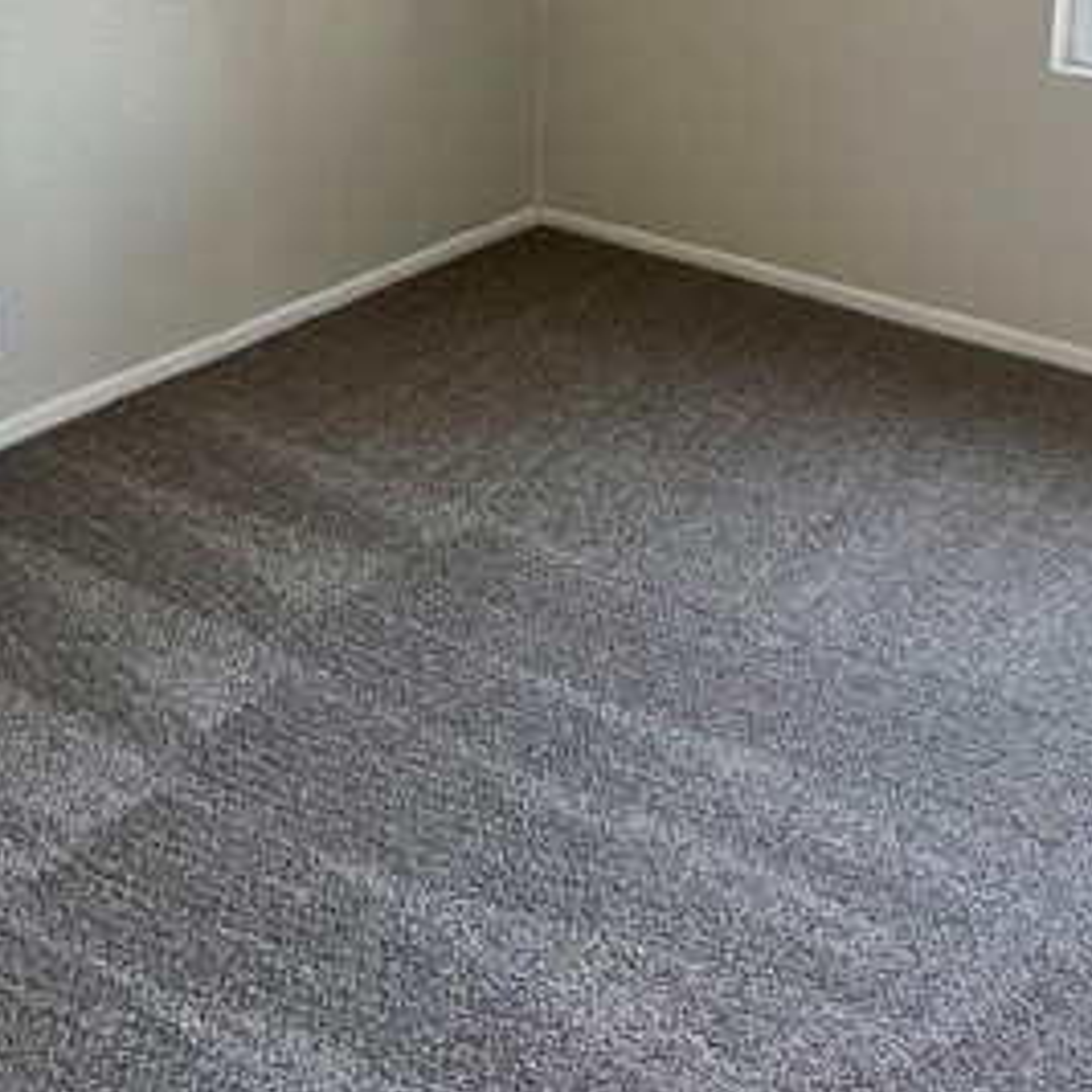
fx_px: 1963
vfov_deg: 28.6
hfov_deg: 31.0
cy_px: -74
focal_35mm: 55
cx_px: 646
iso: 100
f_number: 1.6
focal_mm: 5.1
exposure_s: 1/60
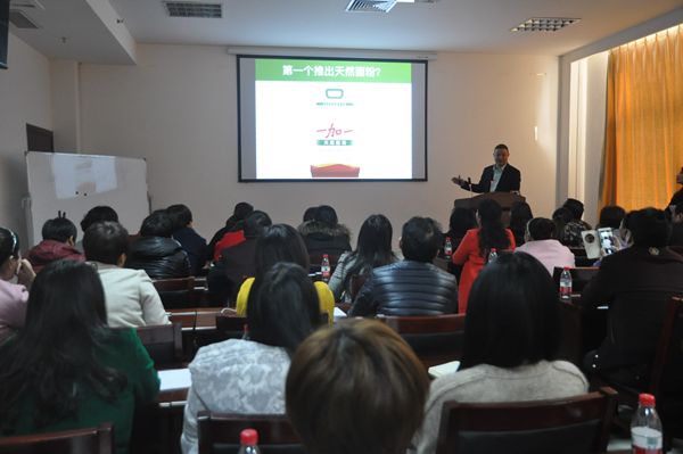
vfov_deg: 39.9
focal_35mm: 33
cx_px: 342
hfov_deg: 57.3
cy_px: 227
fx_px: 626
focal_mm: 22
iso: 1600
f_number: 4
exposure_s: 1/30
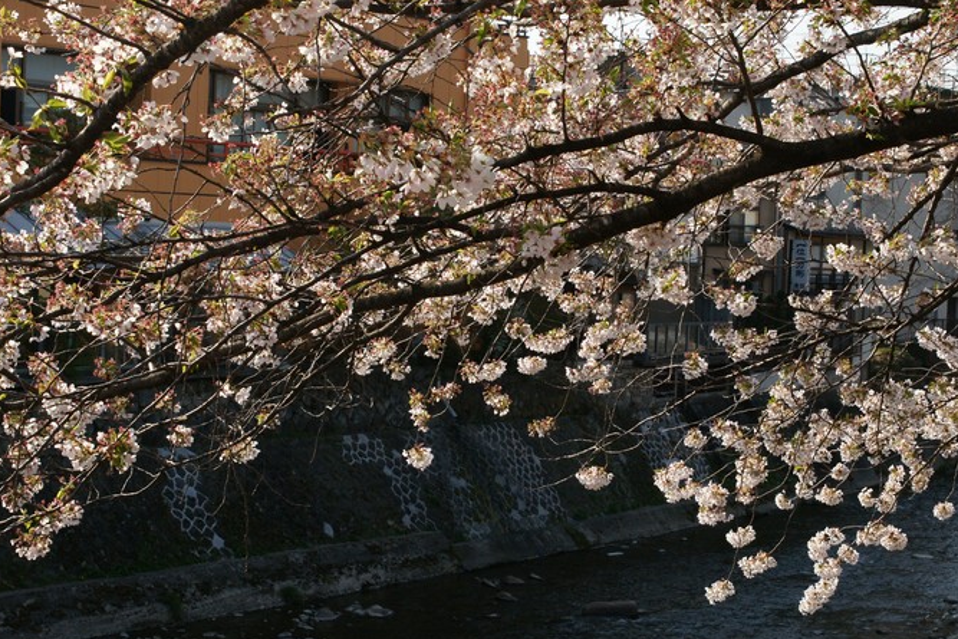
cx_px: 501
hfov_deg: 29.2
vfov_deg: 19.7
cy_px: 312
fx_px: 1836
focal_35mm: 69
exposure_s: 1/320
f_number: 11
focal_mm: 40
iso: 400
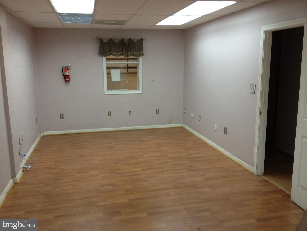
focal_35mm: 35
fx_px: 310
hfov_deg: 52.6
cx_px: 154
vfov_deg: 40.7
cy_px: 116
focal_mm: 4.28
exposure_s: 1/20
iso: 64
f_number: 2.4
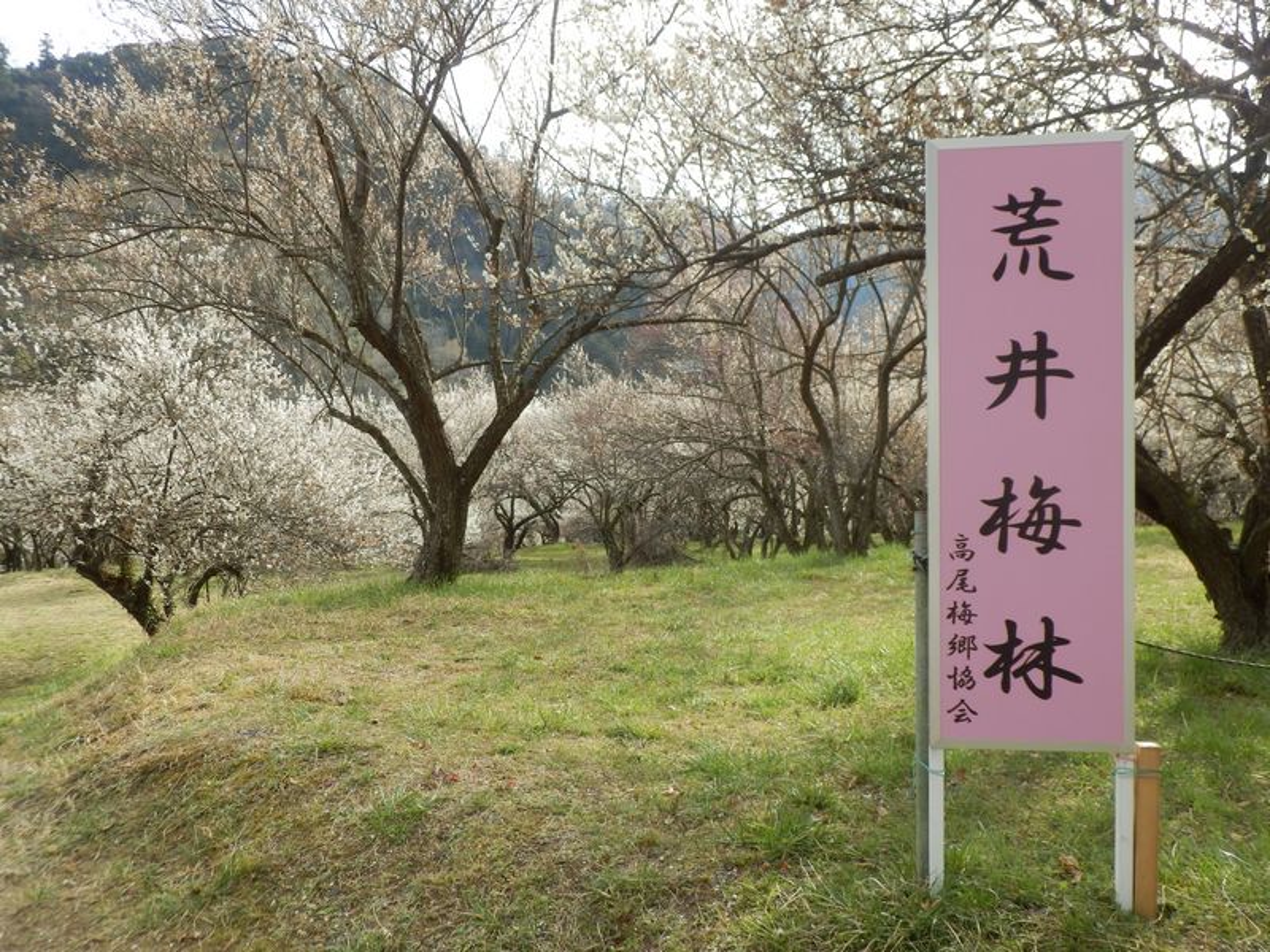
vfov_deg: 38.7
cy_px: 476
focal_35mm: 37
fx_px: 1357
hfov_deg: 50.1
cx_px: 635
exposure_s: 1/250
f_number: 3.9
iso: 80
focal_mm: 6.6
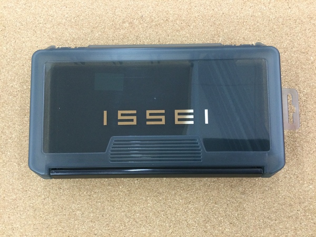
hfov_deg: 58.4
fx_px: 283
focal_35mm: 31
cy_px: 118
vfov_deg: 45.4
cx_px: 158
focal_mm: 3.3
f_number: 2.4
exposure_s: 1/30
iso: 100
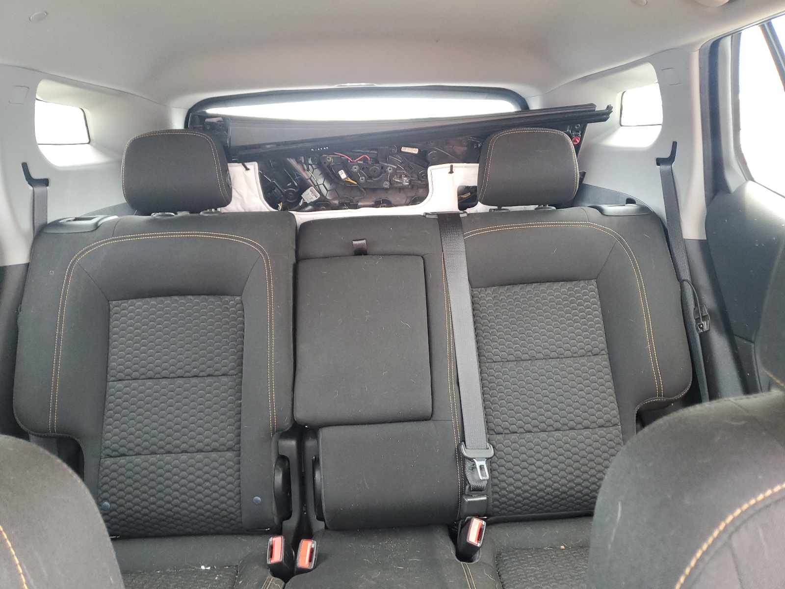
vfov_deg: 53.1
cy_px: 294
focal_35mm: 26
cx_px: 392
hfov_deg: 67.3
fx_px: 590
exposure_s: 1/60.2
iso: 146
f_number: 1.5
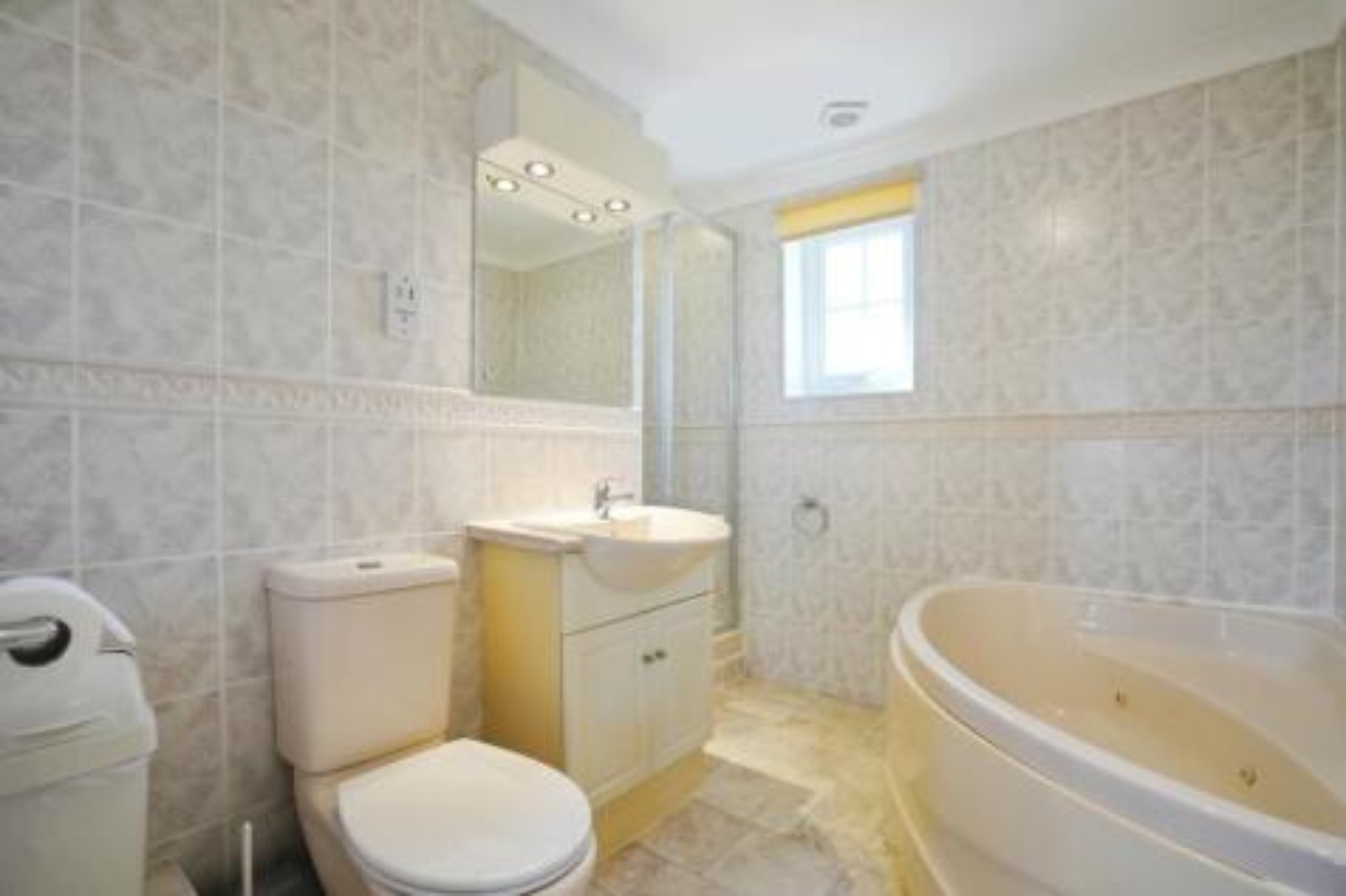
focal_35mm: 16
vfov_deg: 73.7
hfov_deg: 96.8
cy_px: 448
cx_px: 673
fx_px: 598
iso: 2000
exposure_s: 1/80
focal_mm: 16
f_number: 9
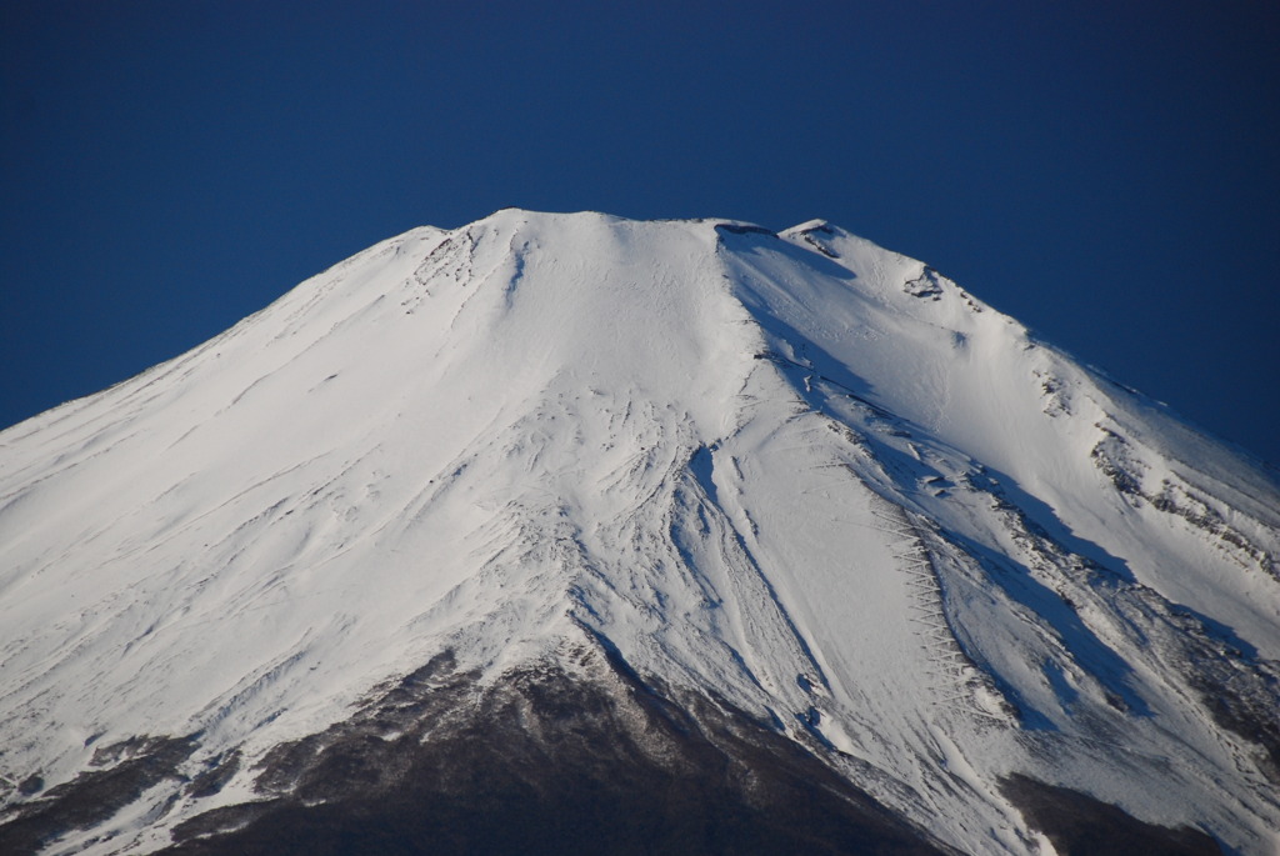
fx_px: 9076
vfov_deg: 5.4
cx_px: 640
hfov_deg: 8.1
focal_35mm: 255
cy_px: 428
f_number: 5.6
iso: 320
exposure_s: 1/1000
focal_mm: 170
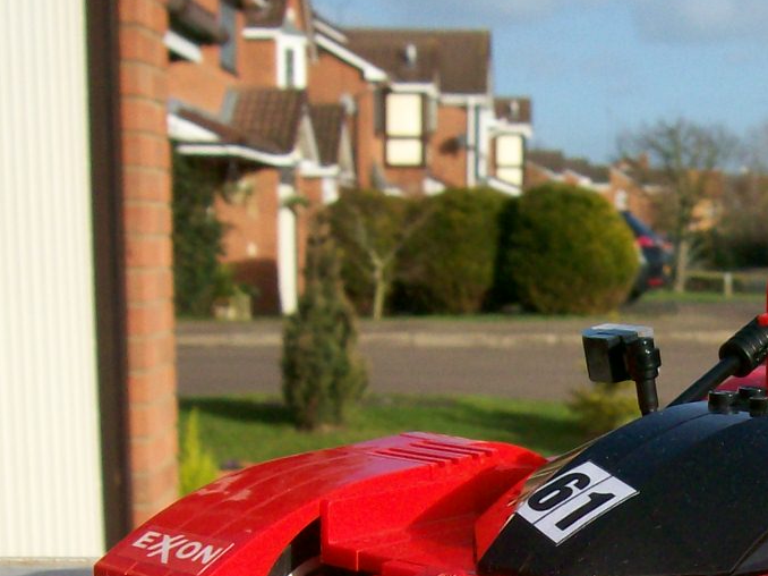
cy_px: 566
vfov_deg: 17.0
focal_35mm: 85
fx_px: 1885
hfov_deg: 22.3
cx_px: 735
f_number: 4.8
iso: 80
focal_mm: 6
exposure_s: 1/630
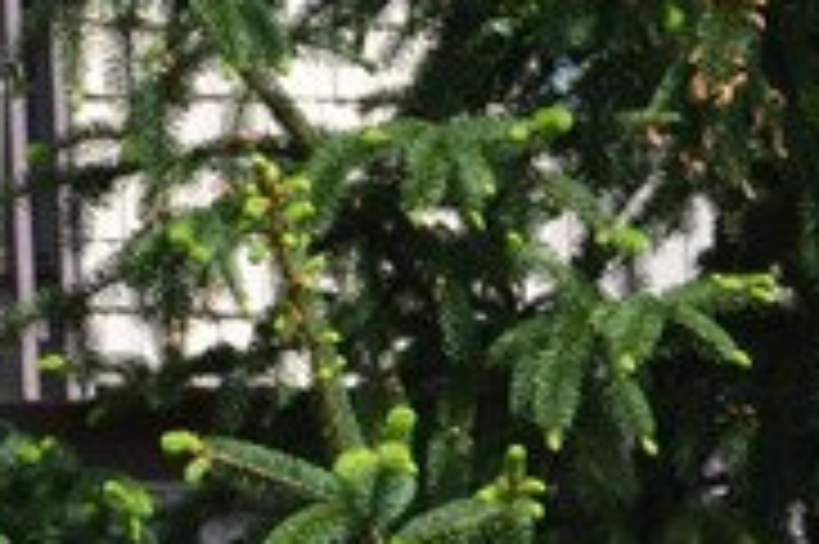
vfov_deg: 5.4
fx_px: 5705
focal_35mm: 251
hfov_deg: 7.9
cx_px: -792
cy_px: 881
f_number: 7.1
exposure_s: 1/200
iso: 100
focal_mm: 28
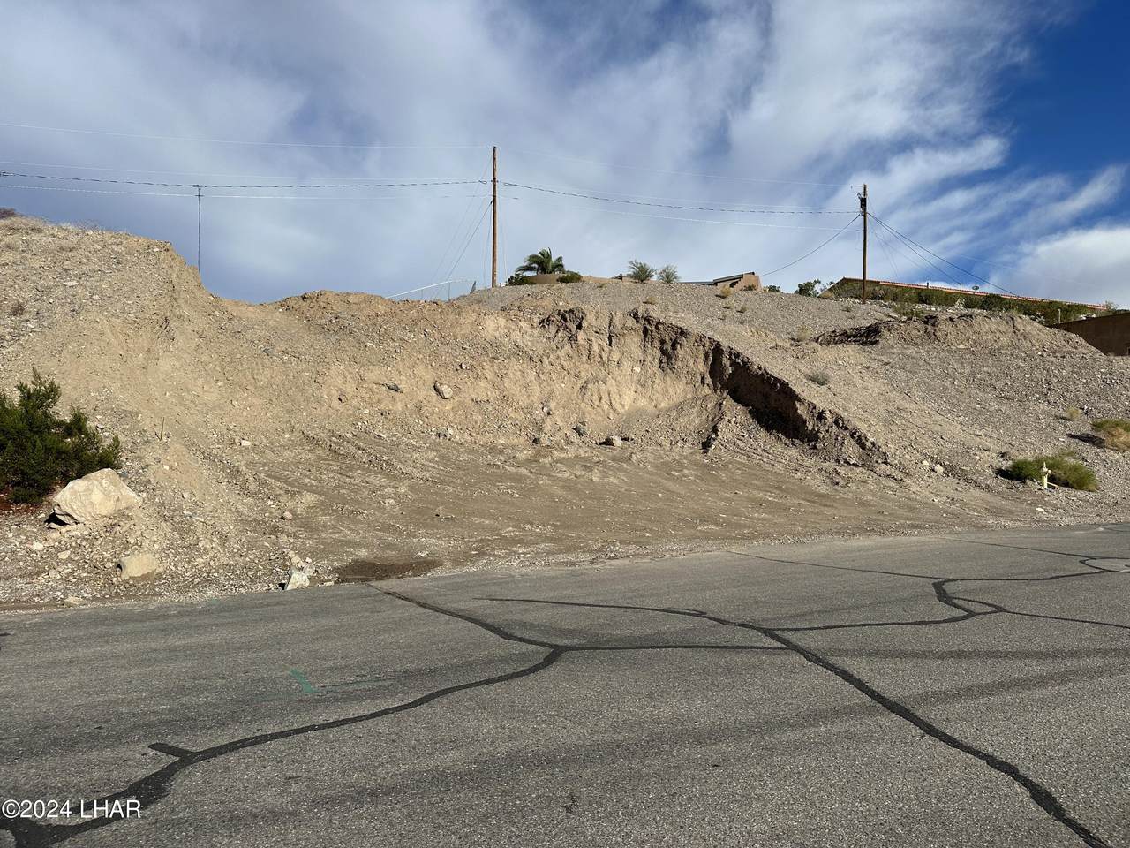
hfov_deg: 71.6
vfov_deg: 56.8
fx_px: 783
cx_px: 565
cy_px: 424
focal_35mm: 24
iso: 80
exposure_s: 1/8197
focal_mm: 6.86
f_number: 1.78
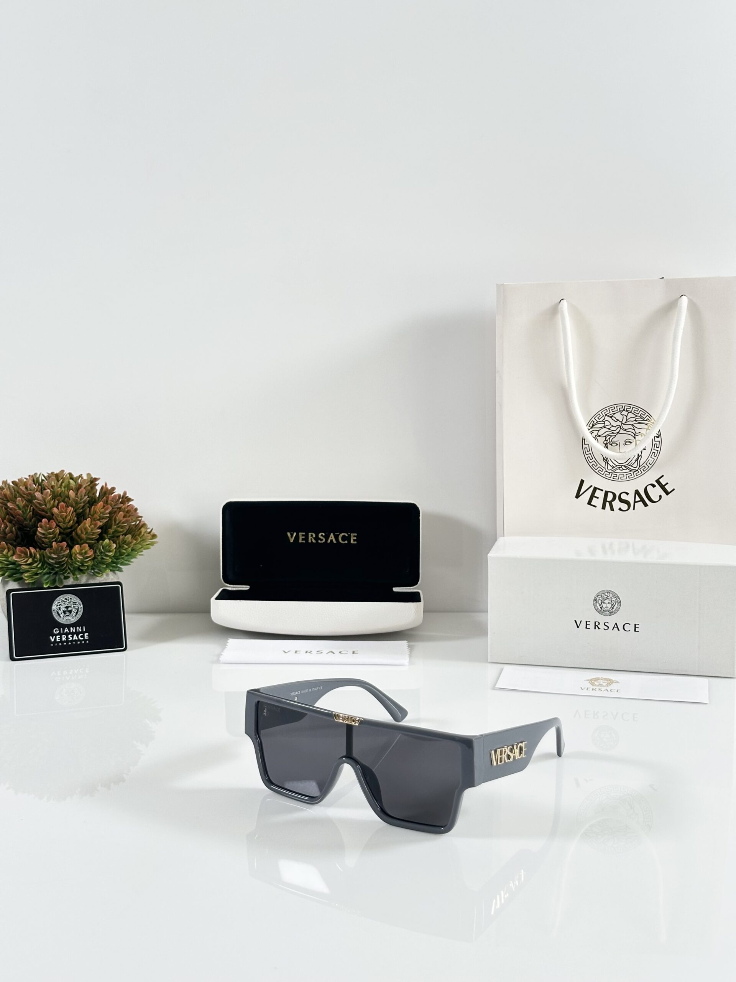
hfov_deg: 30.3
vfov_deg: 39.7
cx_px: 368
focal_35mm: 48
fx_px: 1361
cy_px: 491
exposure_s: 1/114
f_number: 1.78
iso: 80
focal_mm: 6.86
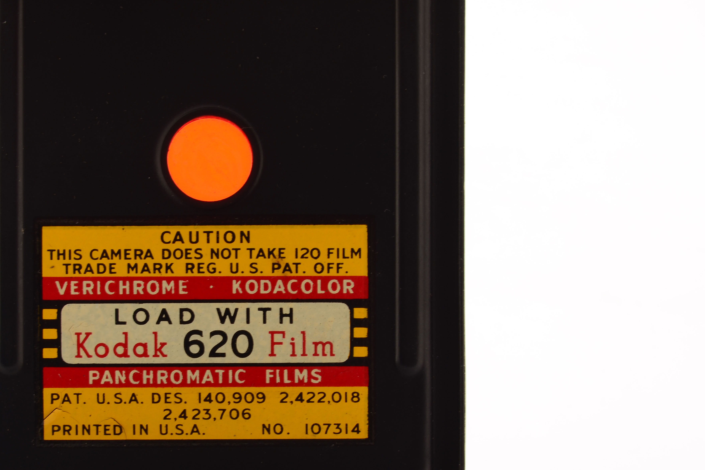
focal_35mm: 115
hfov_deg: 17.8
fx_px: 2246
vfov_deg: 11.9
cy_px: 303
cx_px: 227
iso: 100
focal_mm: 55
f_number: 18
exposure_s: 1/160
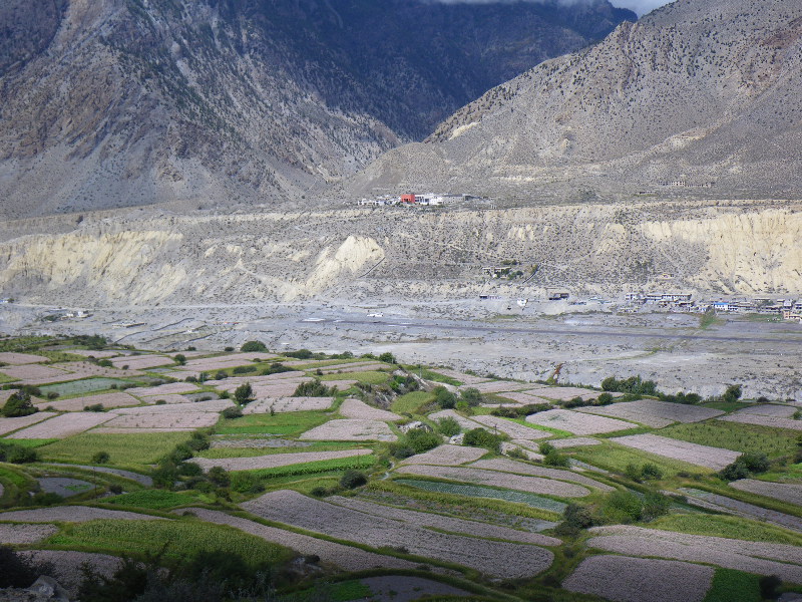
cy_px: 301
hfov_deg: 44.8
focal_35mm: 42
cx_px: 401
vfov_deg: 34.3
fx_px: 973
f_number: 5
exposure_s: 1/320
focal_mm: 7.5
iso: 50
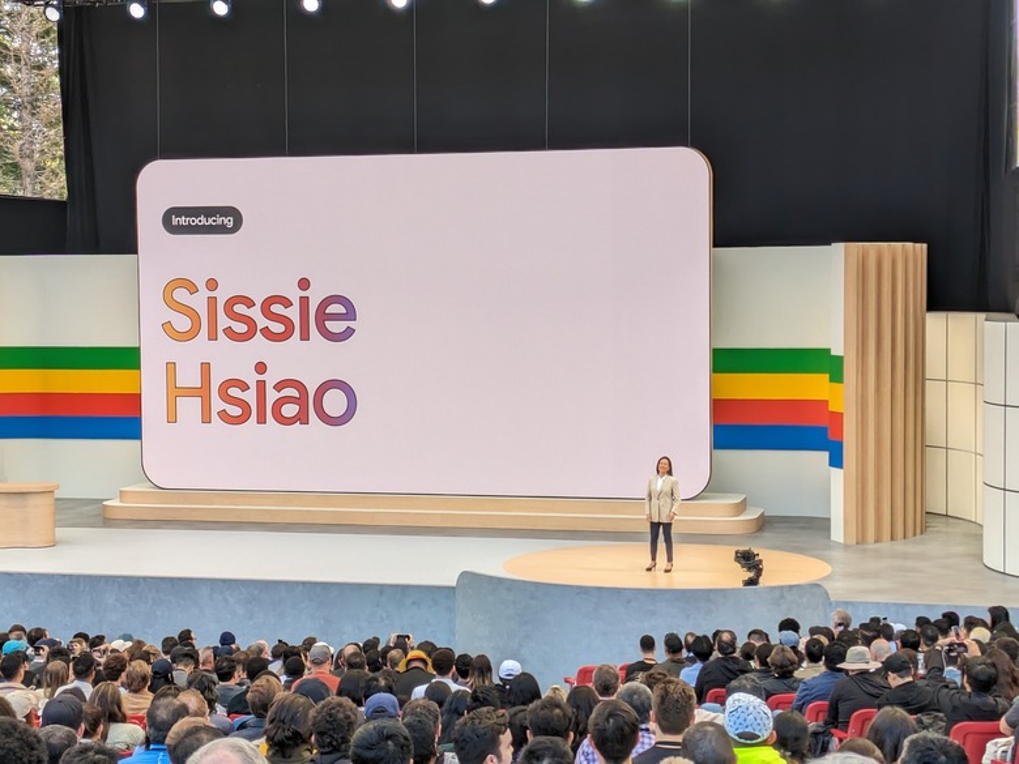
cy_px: 382
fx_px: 1442
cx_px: 510
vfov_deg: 29.7
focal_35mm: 49
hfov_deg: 38.9
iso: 72
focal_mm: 4.53
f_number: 1.7
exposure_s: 1/570
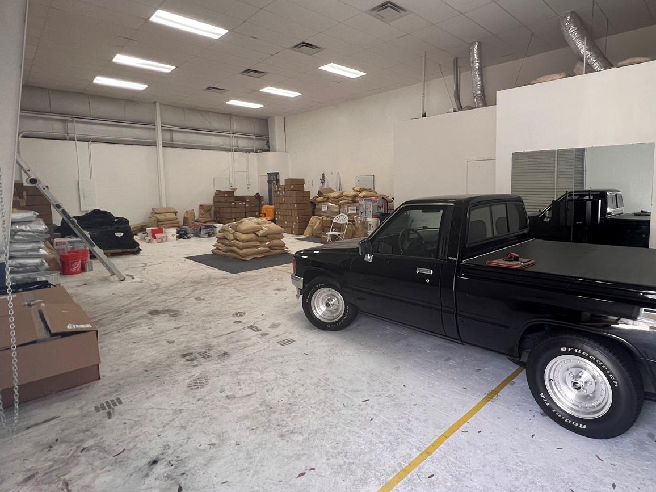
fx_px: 341
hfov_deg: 86.6
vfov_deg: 71.4
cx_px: 397
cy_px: 220
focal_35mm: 18
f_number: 1.8
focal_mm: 1.57
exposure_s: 1/120
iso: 125
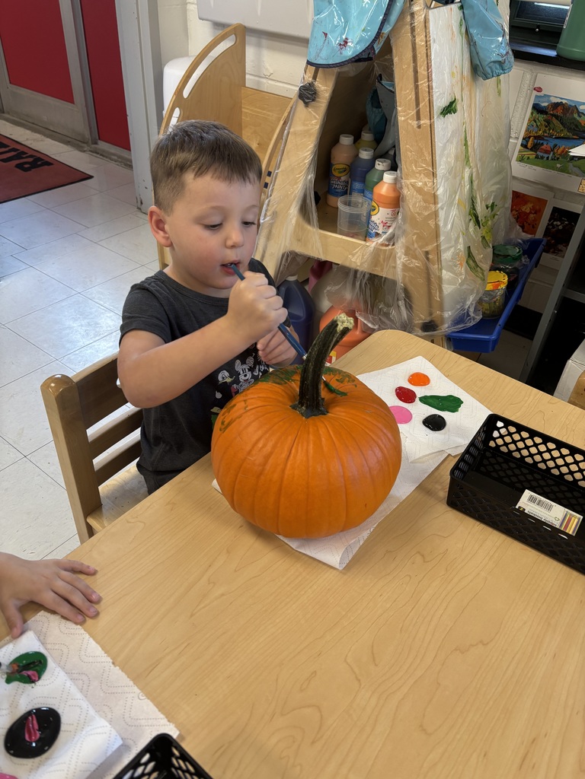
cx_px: 292
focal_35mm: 26
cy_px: 390
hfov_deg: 53.1
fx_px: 586
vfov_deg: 67.3
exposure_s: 1/81
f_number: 1.6
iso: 125
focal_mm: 5.96
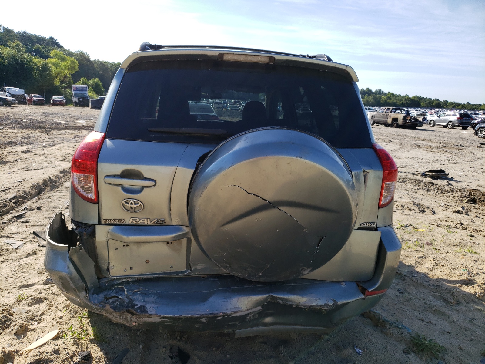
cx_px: 242
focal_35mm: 26
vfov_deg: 53.1
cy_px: 182
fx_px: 364
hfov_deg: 67.3
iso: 50
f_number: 1.5
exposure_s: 1/1667
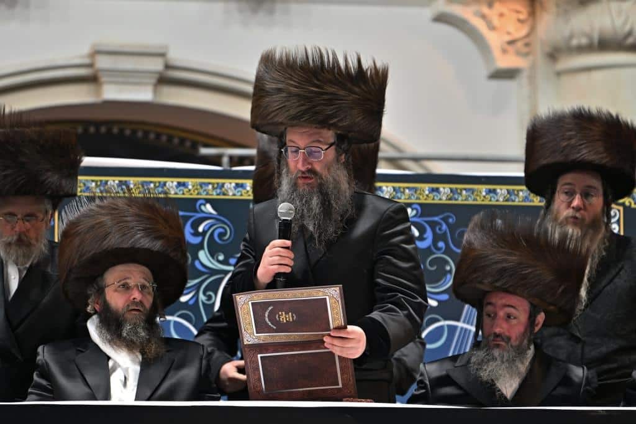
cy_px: 212
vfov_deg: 4.6
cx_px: 318
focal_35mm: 300
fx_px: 5298
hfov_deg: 6.9
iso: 250
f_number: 2.8
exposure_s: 1/320
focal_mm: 200
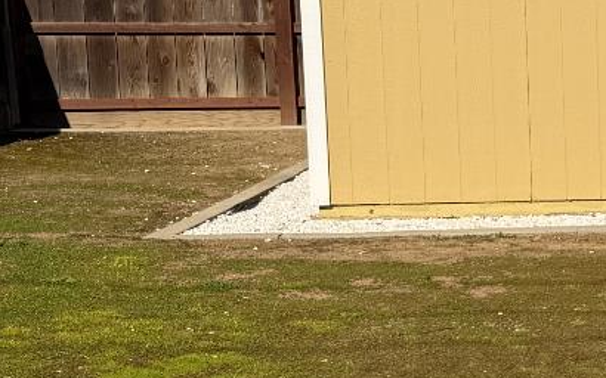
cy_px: 165
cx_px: 893
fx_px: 1536
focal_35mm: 93
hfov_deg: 19.6
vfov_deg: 14.0
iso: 80
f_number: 1.78
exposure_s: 1/6173
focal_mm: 6.76
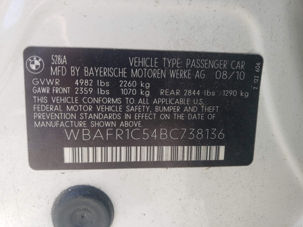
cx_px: 152
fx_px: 228
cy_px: 114
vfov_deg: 53.1
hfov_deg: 67.3
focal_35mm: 26
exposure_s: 1/244
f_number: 1.5
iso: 50
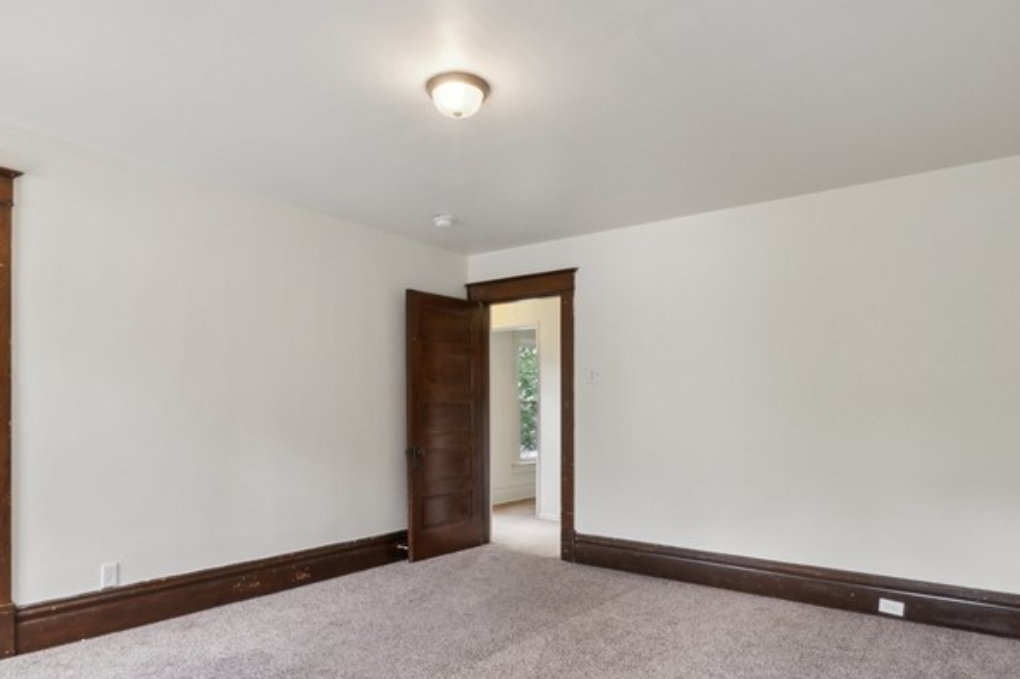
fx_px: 623
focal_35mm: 22
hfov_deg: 78.6
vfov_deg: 56.8
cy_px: 402
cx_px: 513
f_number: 11
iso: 50
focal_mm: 12
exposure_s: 1.5
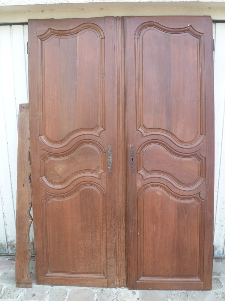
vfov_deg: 60.0
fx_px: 260
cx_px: 112
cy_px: 150
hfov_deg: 46.8
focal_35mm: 30
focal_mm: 5.4
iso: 100
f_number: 2.9
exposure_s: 1/100
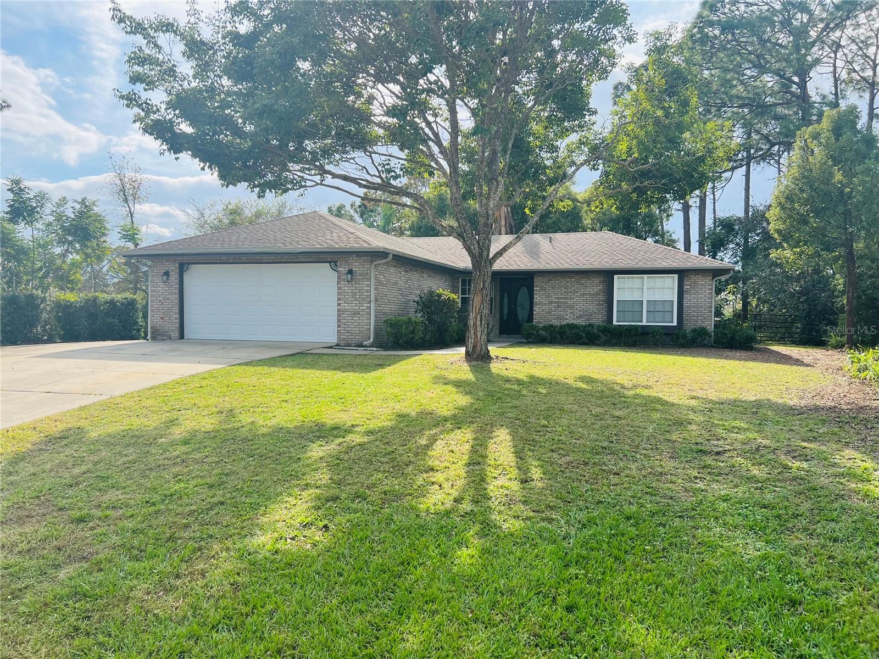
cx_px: 440
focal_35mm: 26
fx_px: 660
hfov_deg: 67.3
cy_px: 330
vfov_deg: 53.1
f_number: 1.5
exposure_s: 1/2008
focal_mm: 5.7
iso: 50
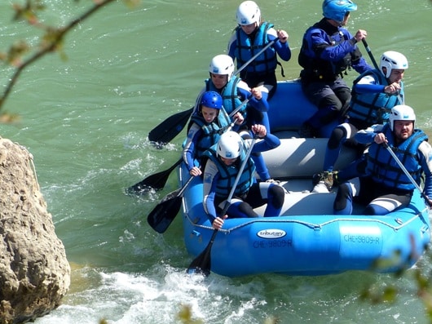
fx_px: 3617
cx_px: 274
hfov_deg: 6.8
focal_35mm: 290
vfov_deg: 5.1
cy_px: 144
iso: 100
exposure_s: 1/640
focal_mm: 27
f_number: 4
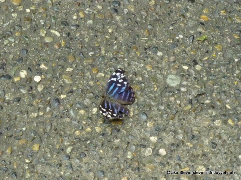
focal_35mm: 203
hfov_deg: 9.7
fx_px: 1413
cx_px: 120
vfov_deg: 7.3
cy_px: 90
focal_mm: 27.8
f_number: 4.5
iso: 800
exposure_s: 1/125
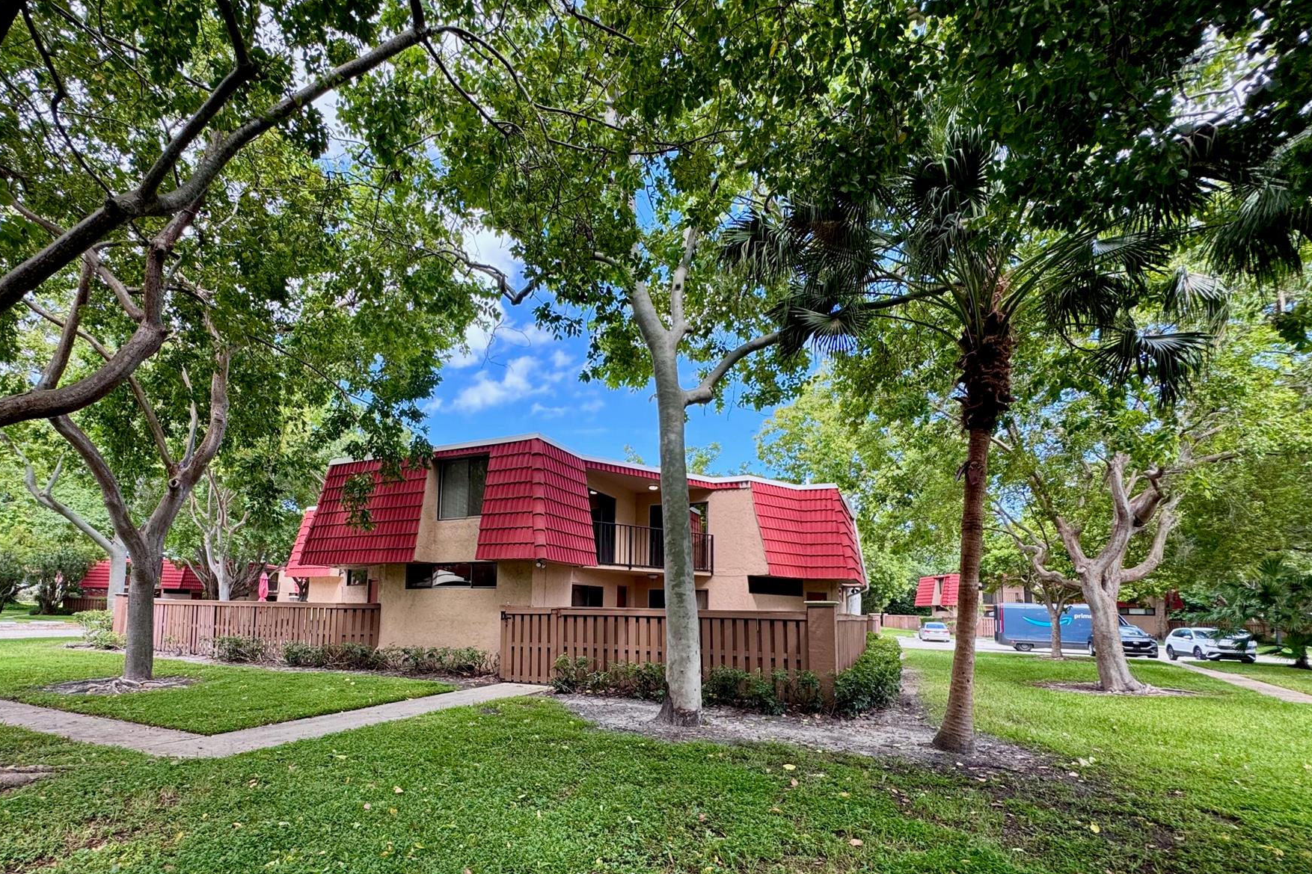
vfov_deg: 69.2
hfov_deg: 93.0
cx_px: 588
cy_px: 550
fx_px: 619
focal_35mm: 17
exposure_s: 1/208
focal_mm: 2.22
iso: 40
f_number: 2.2
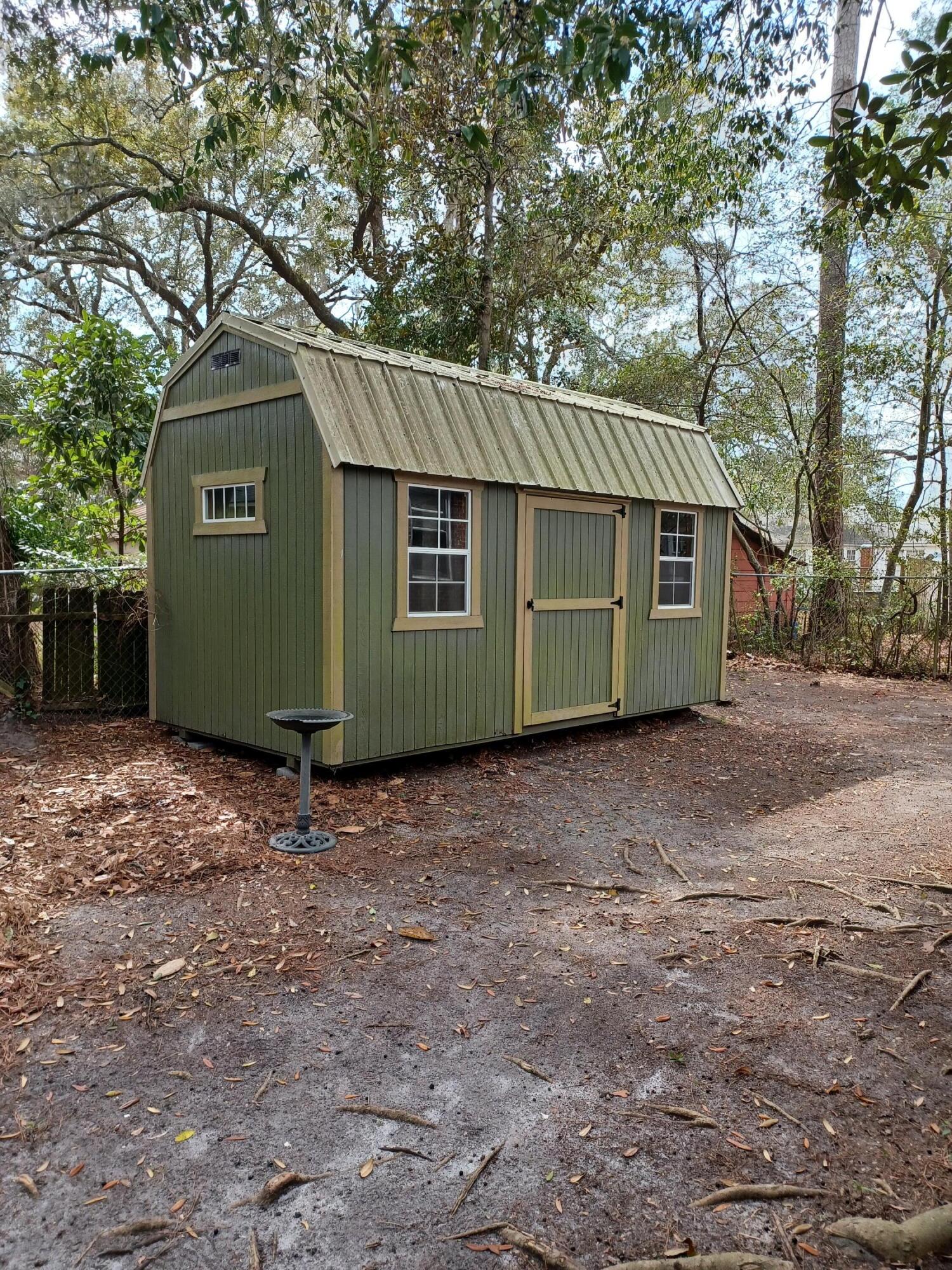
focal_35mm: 25
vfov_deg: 69.4
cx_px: 476
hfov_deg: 54.9
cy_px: 635
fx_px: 917
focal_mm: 4.6
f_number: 1.8
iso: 64
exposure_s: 1/120
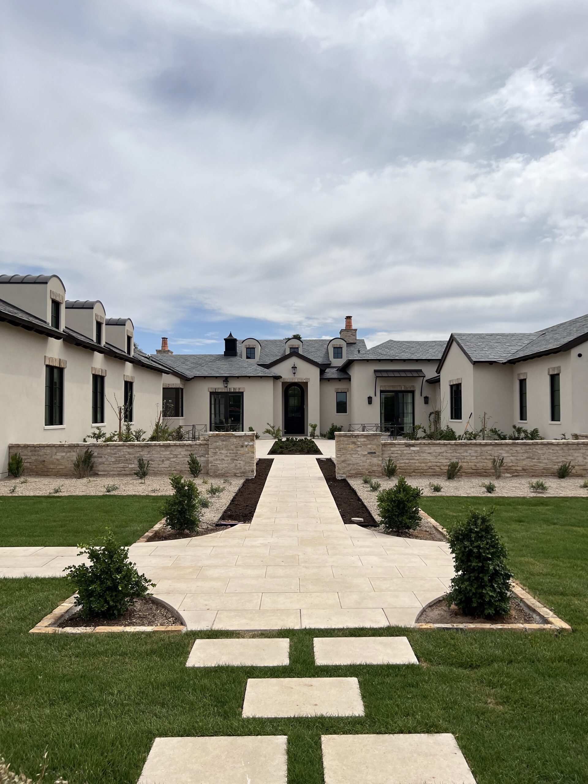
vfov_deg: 67.3
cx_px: 294
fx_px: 589
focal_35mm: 26
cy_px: 392
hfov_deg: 53.1
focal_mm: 5.7
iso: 50
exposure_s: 1/10309
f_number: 1.5
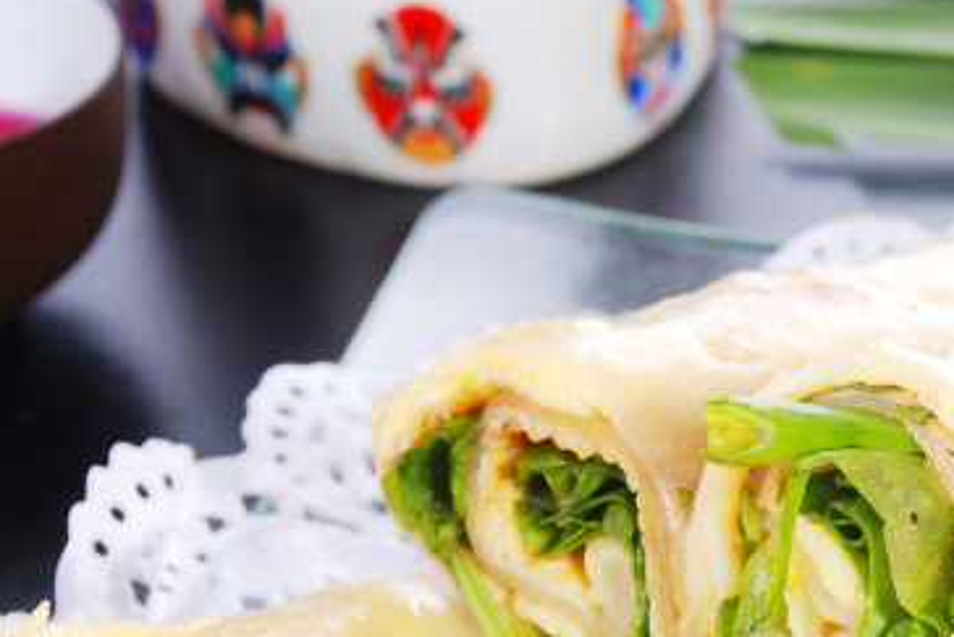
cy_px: 759
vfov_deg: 5.6
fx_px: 6495
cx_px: 1085
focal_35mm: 245
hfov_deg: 8.3
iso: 100
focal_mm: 58
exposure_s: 1/125
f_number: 11
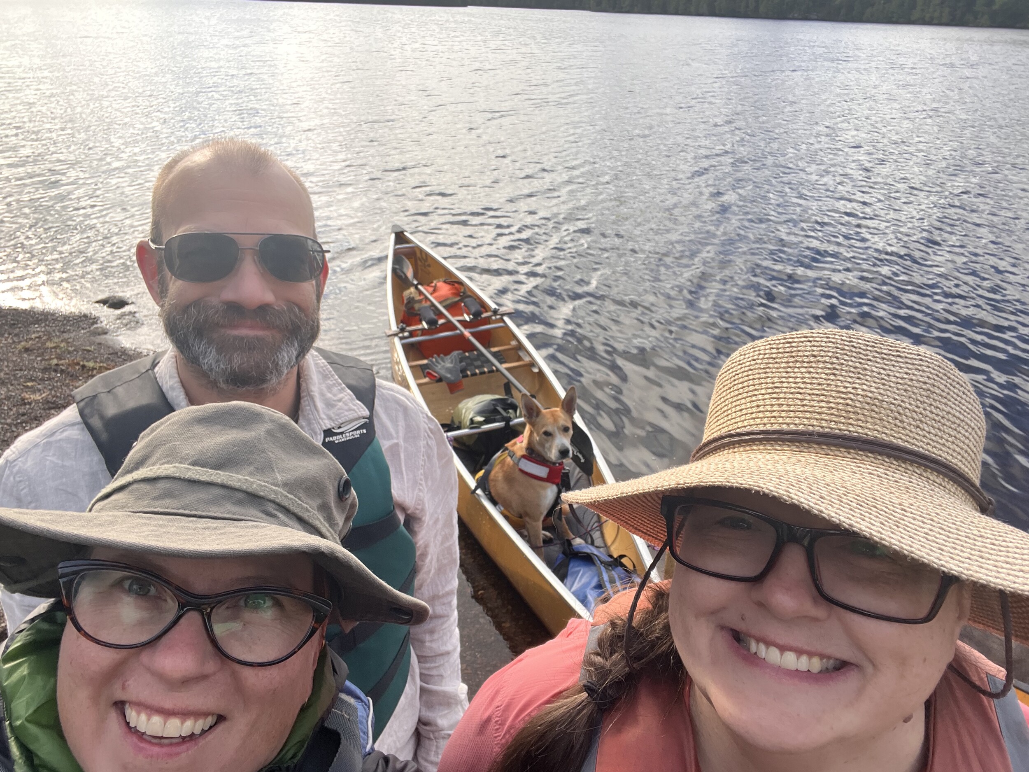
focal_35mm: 23
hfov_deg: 73.9
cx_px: 514
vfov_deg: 58.9
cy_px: 386
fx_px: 684
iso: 32
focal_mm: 2.71
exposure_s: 1/172
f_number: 2.2
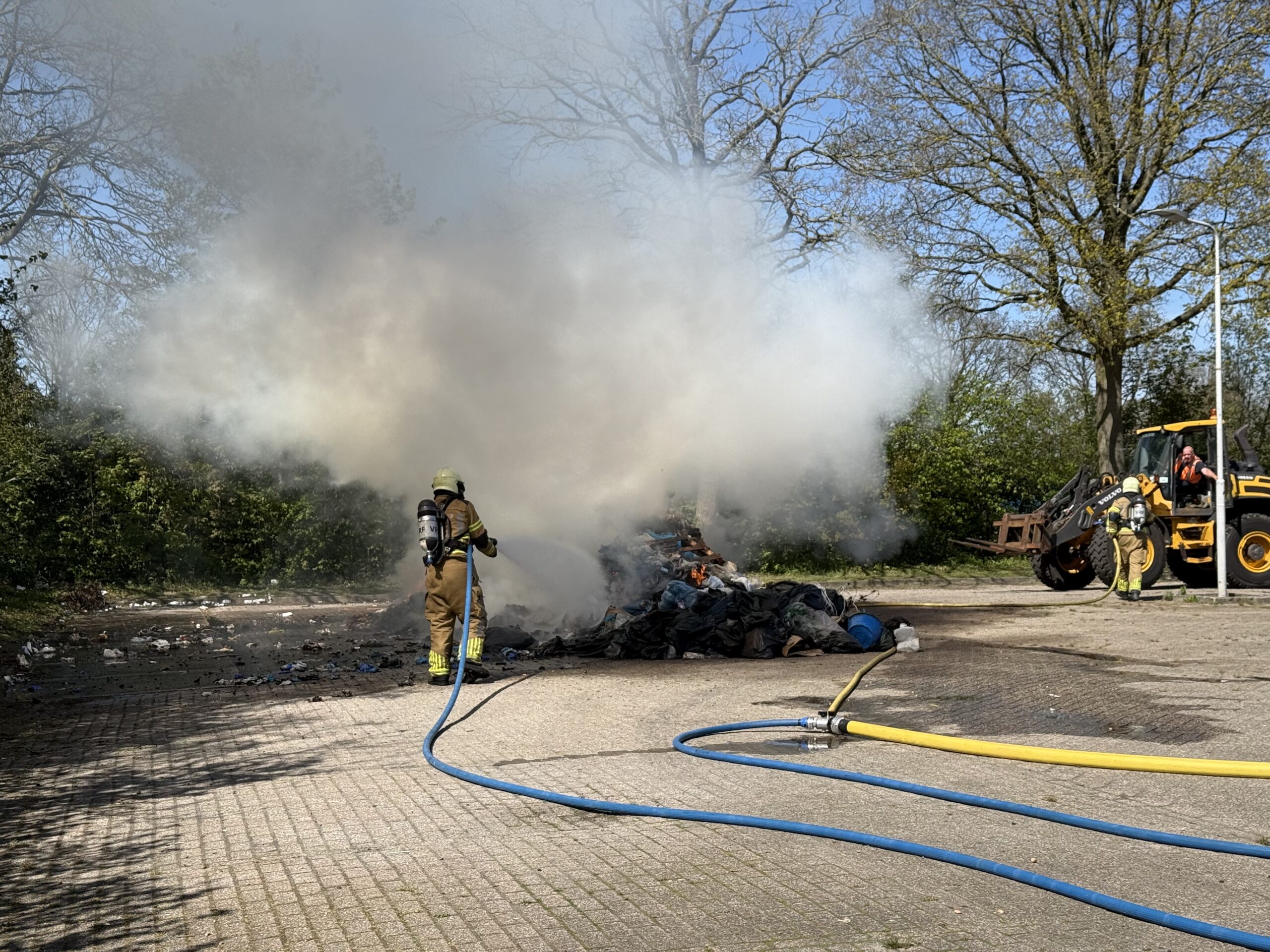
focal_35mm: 48
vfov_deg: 30.3
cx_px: 635
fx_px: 1761
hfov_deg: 39.7
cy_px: 476
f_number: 1.78
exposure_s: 1/4329
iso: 64
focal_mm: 6.76
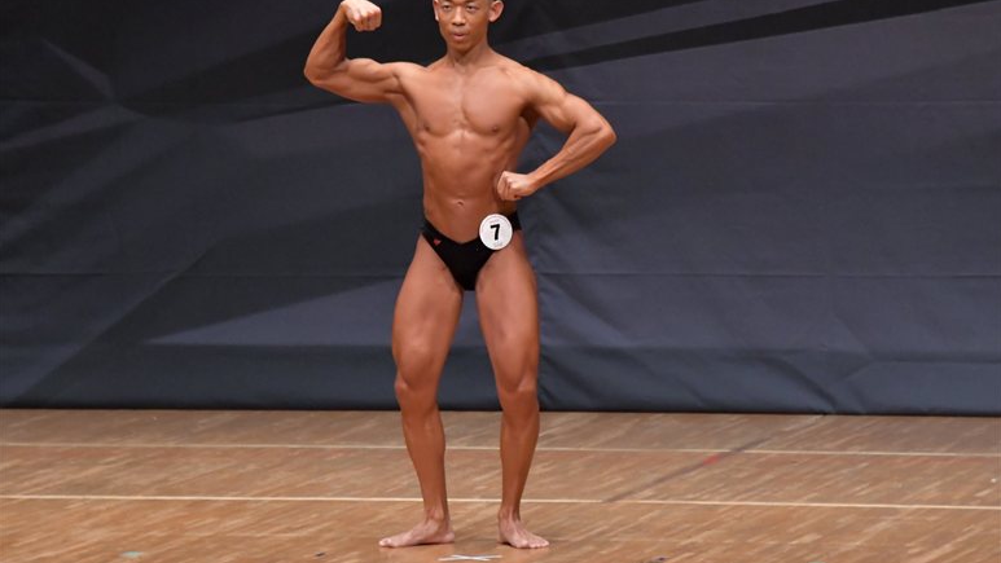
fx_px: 8362
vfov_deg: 3.9
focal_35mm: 315
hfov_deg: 6.9
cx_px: 500
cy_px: 264
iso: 6400
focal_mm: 200
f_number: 5.6
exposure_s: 1/400
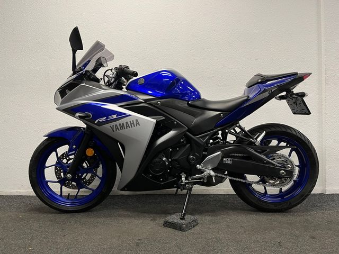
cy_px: 127
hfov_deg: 67.3
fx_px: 255
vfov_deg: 53.1
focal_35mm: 26
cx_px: 170
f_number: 1.6
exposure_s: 1/50
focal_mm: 5.1
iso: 80
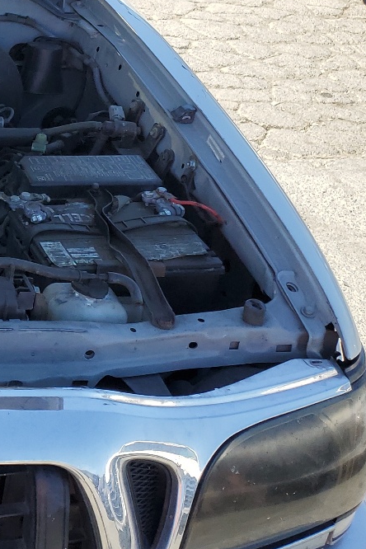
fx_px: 991
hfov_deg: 17.6
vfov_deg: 30.5
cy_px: 141
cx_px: -260
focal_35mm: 65
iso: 50
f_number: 1.5
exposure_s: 1/1111
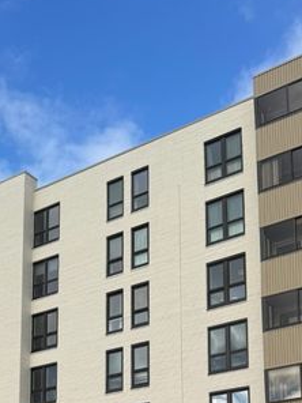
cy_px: 434
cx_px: 143
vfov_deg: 31.8
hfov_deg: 27.0
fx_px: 628
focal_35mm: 54
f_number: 1.78
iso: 80
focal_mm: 6.76
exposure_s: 1/3597
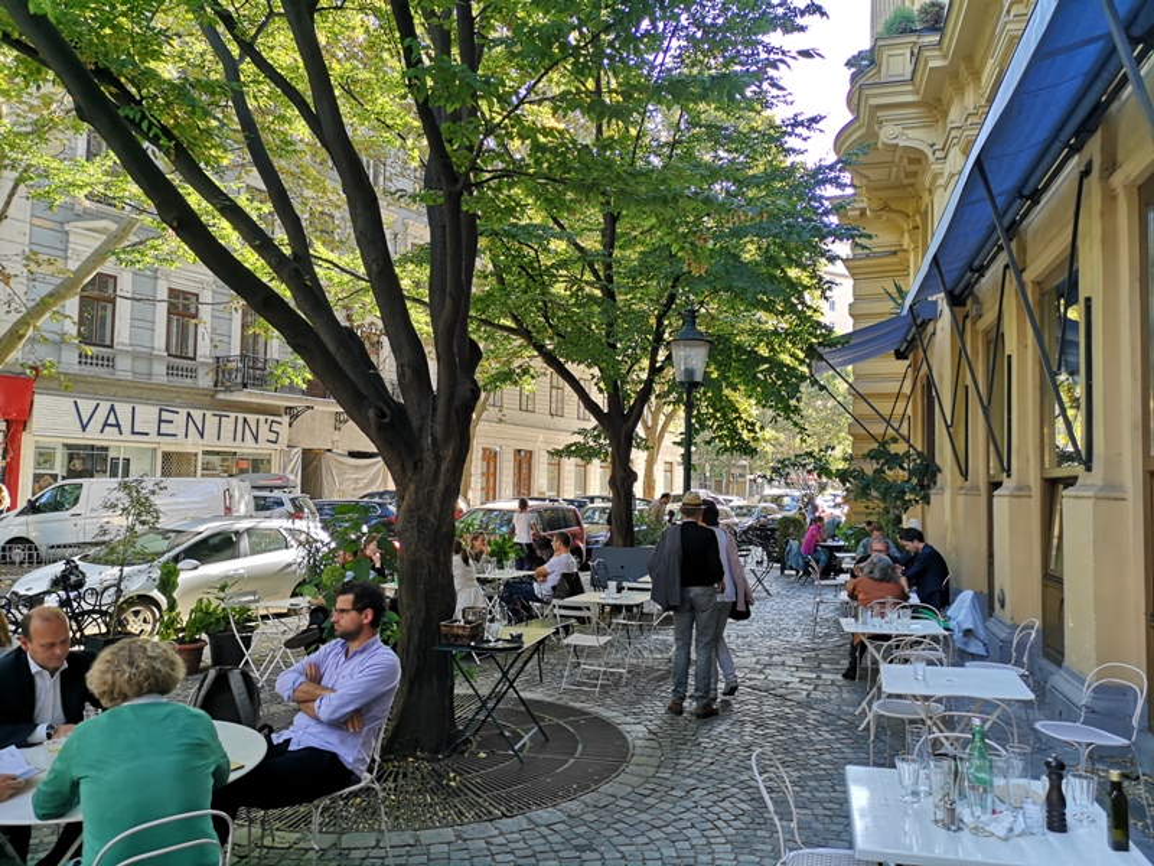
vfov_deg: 51.4
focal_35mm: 27
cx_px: 577
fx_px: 900
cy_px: 433
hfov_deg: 65.3
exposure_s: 1/100
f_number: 1.8
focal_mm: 3.95
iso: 50
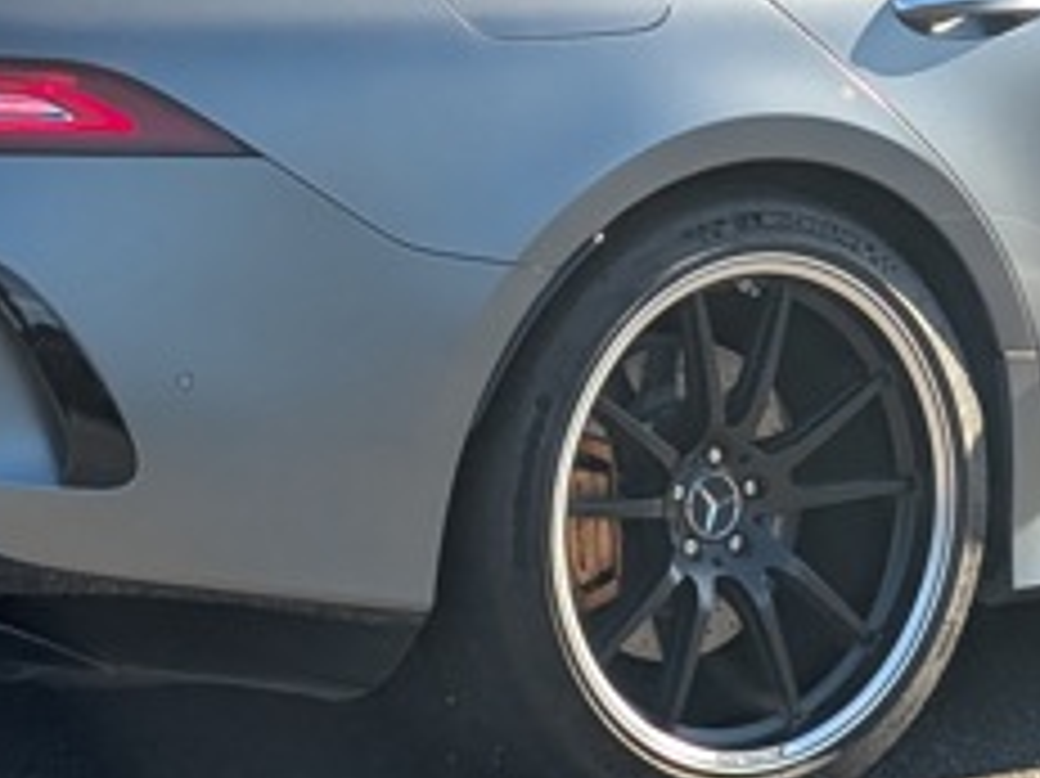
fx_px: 5105
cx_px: 842
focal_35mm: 170
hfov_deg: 11.6
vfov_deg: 8.6
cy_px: -103
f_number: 1.68
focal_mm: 6.9
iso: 19
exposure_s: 1/499
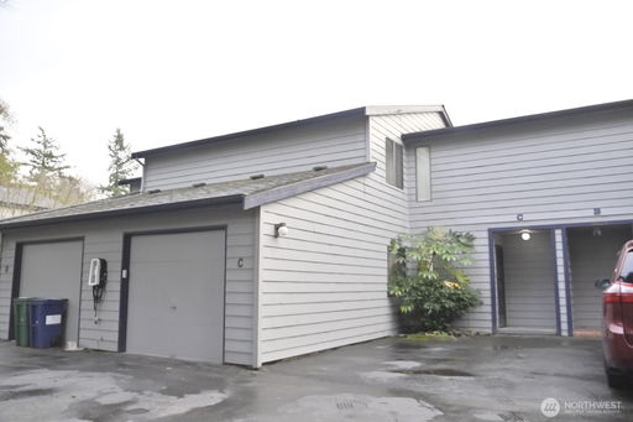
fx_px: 510
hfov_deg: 63.7
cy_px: 211
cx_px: 316
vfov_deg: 44.9
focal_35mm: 29
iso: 2500
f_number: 3.8
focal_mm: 29
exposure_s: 1/1000
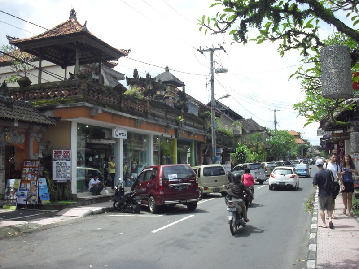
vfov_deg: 37.7
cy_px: 134
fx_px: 394
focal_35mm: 38
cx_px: 180
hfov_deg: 49.0
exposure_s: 1/160
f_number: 8
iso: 100
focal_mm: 6.2
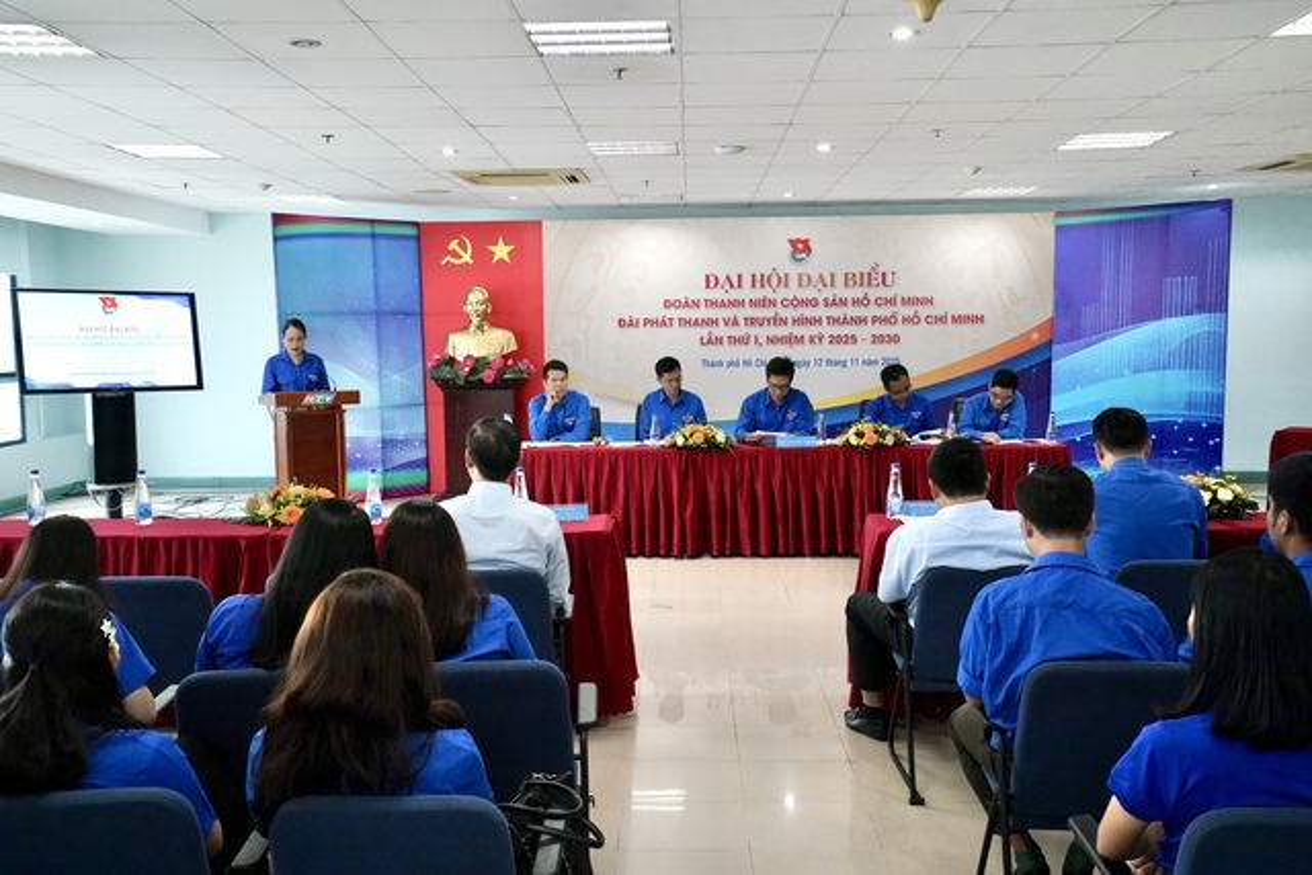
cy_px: 438
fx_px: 1276
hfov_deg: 54.4
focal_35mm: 35
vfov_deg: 37.9
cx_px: 656
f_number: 8
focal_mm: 35
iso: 4000
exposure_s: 1/200
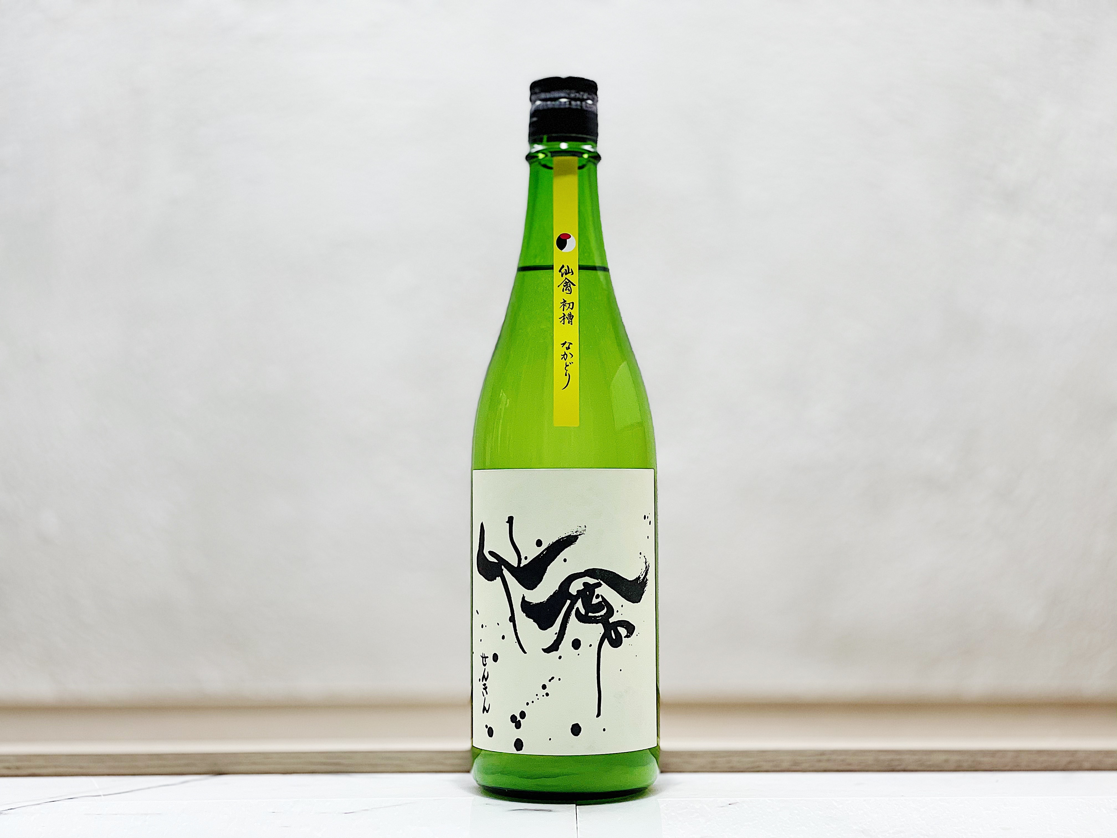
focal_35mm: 52
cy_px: 419
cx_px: 558
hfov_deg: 36.8
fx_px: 1678
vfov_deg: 28.0
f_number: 2
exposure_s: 1/100
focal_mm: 6
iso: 80
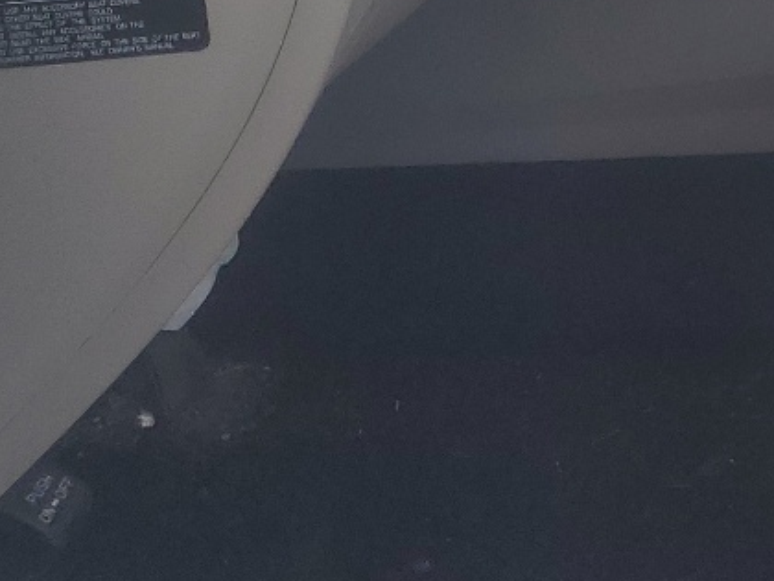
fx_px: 2214
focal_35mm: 99
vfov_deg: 14.2
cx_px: 1283
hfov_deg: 17.1
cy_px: -219
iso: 50
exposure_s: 1/909
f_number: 1.5
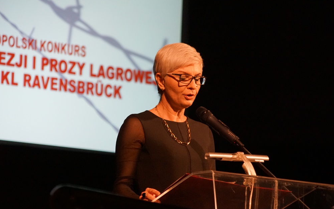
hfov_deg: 9.8
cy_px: 110
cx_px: 167
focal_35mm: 215
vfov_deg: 6.1
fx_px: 1957
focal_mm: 140
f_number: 5.6
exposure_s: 1/60
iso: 3200
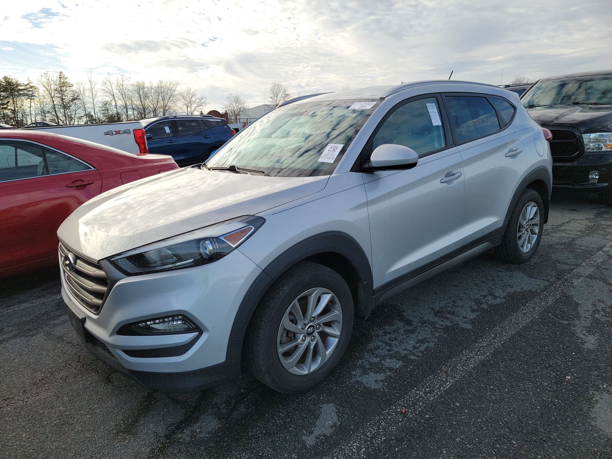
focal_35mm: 24
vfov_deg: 56.8
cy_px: 230
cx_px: 306
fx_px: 424
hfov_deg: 71.6
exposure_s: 1/554
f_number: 1.8
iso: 50
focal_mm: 6.7
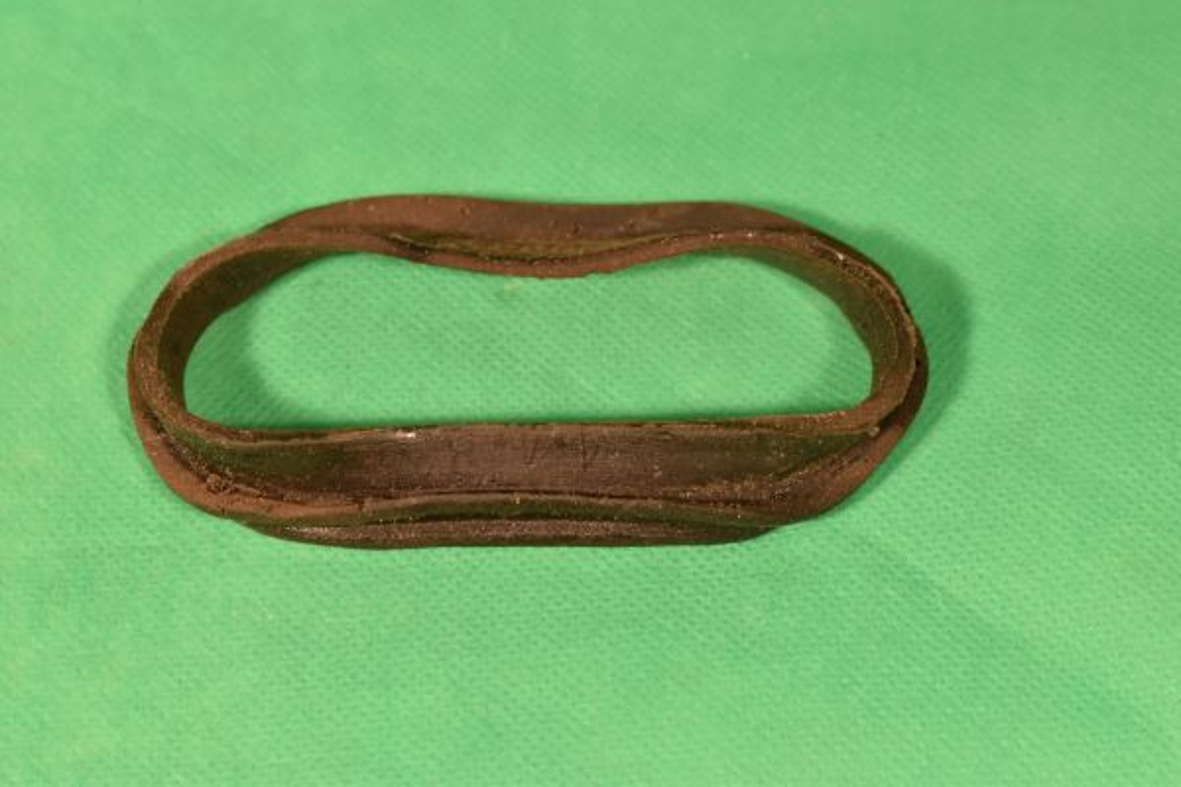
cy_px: 394
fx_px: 2706
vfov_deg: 16.6
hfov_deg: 24.6
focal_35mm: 82
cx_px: 590
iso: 560
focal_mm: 55
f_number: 8
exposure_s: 1/100
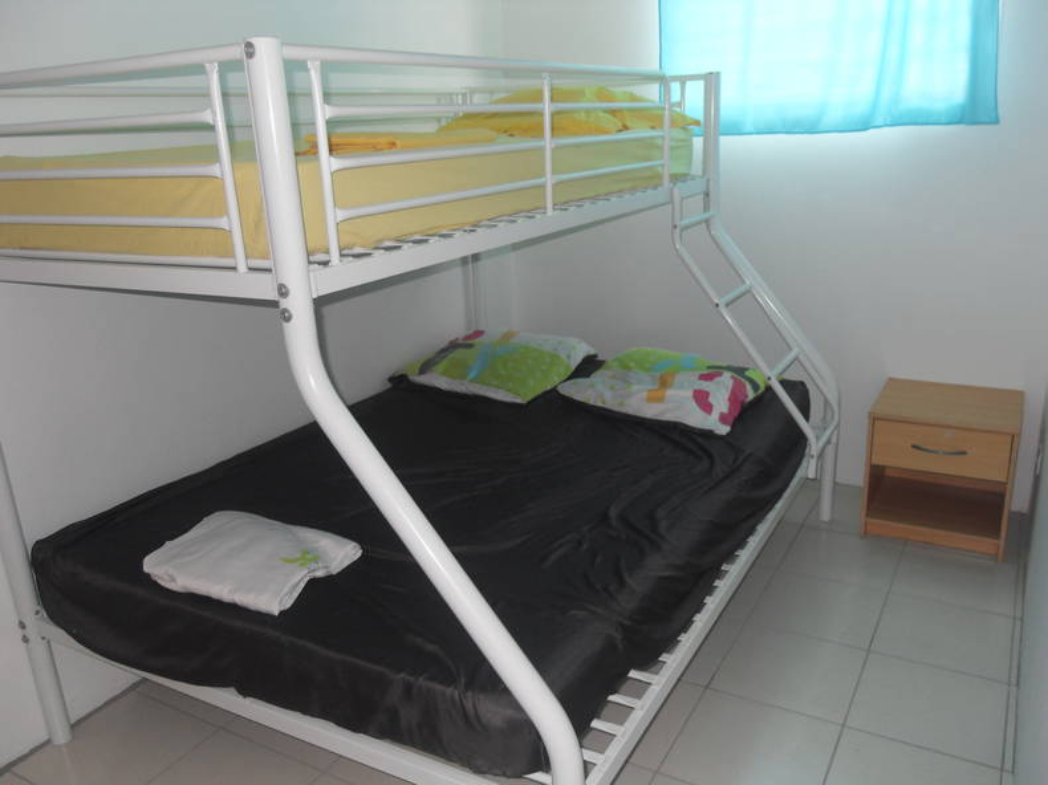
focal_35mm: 28
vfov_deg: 49.7
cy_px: 392
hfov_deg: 63.5
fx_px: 847
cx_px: 524
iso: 200
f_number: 2.8
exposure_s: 1/45
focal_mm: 6
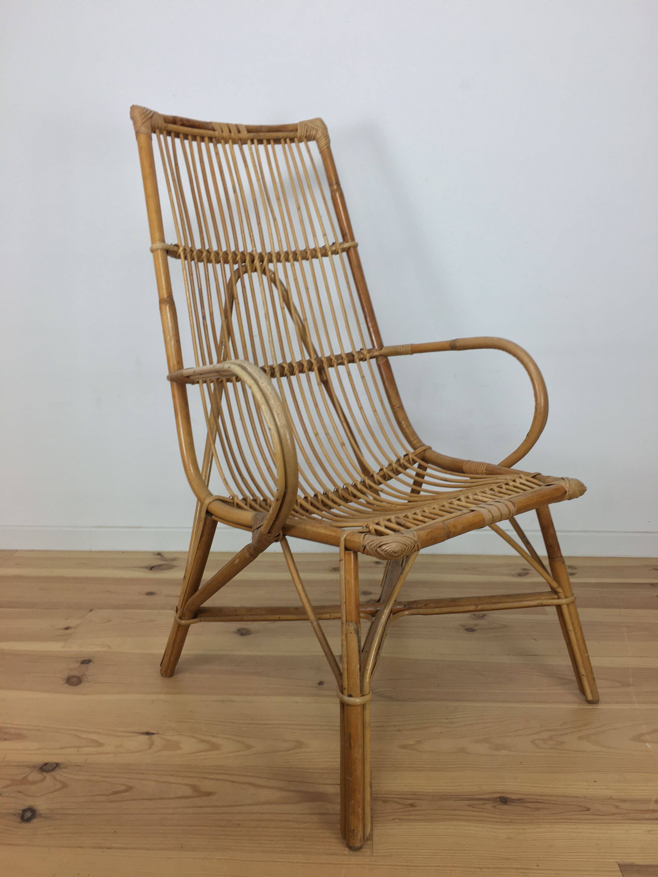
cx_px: 329
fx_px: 735
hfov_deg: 48.2
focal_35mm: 29
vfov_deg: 61.7
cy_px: 438
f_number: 2.2
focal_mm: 4.15
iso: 32
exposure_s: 1/33
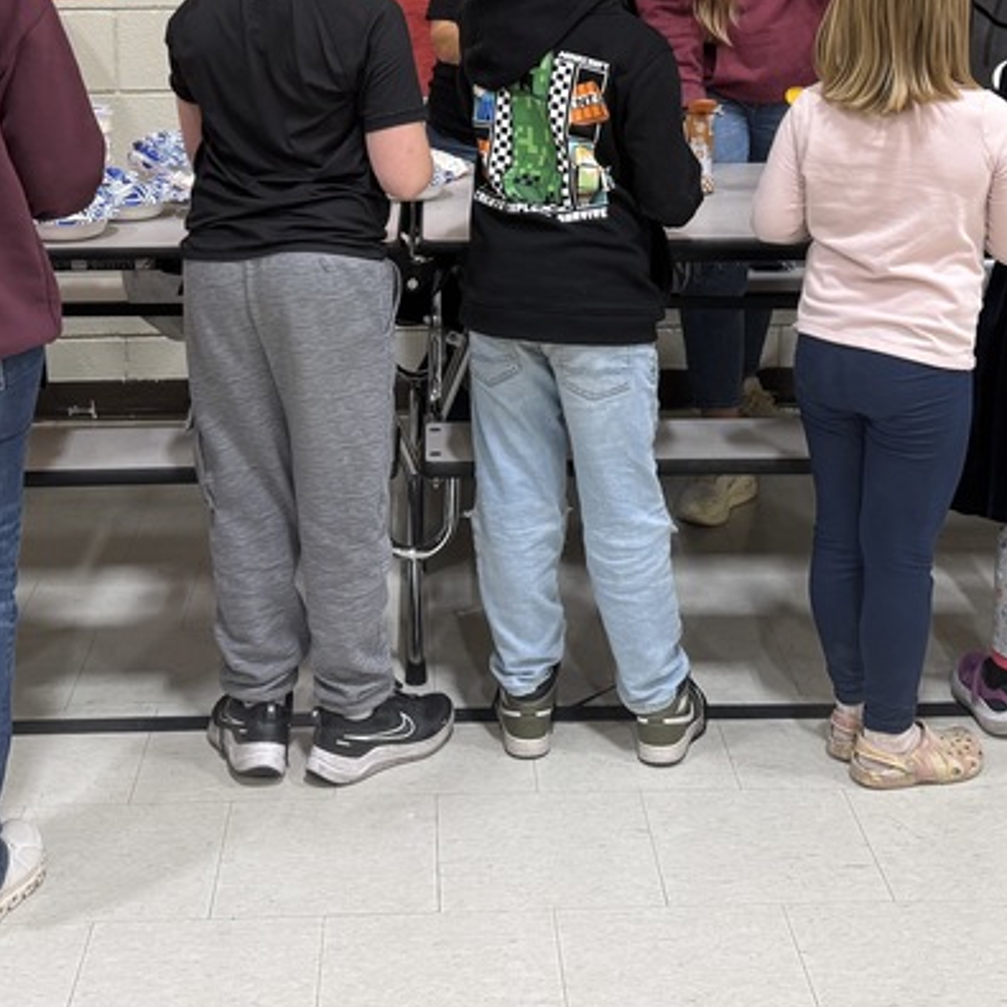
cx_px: 464
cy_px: 110
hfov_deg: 31.1
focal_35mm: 55
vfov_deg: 29.8
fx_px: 1810
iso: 125
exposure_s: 1/60
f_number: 1.78
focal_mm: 6.76
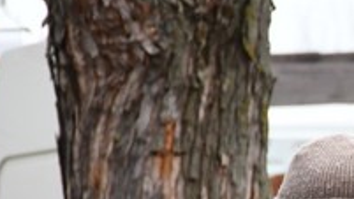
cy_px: 335
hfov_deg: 2.6
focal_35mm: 838
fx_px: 7865
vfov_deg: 1.4
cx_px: 770
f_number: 5.6
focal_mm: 105
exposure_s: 1/320
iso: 800
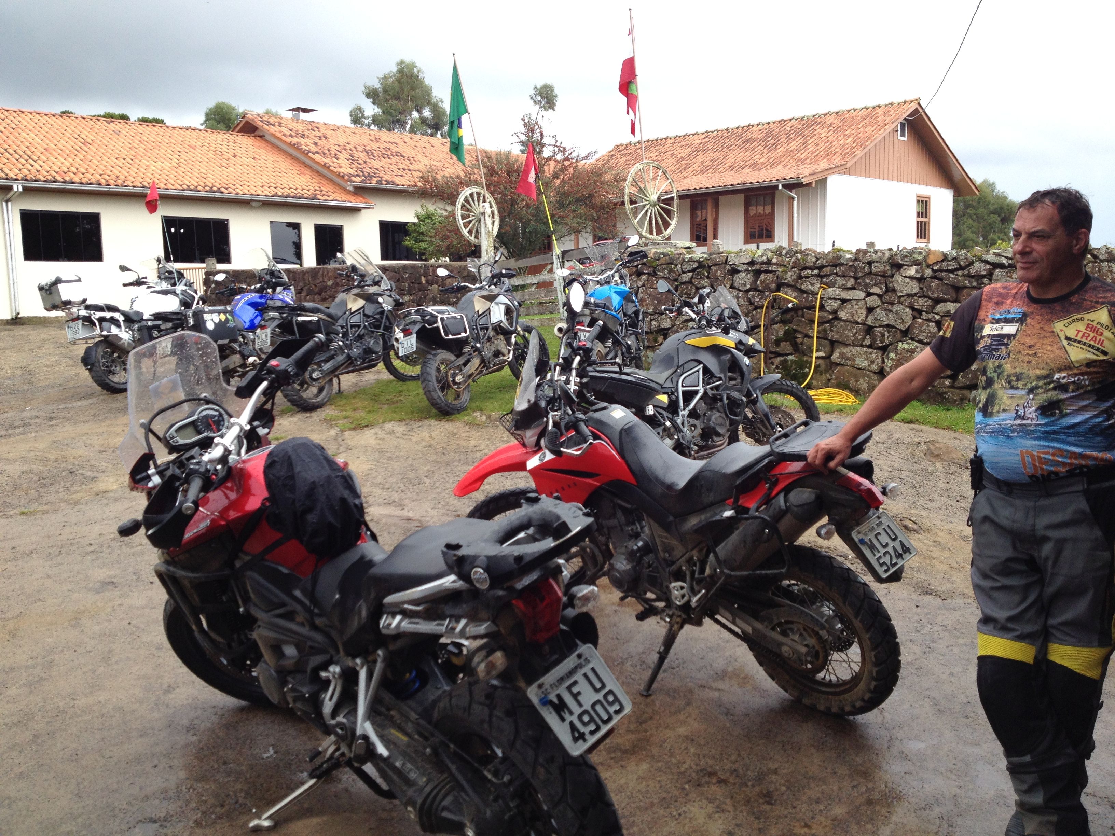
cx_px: 558
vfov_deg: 40.7
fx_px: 1127
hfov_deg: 52.6
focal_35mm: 35
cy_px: 418
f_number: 2.4
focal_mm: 4.28
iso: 50
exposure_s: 1/347
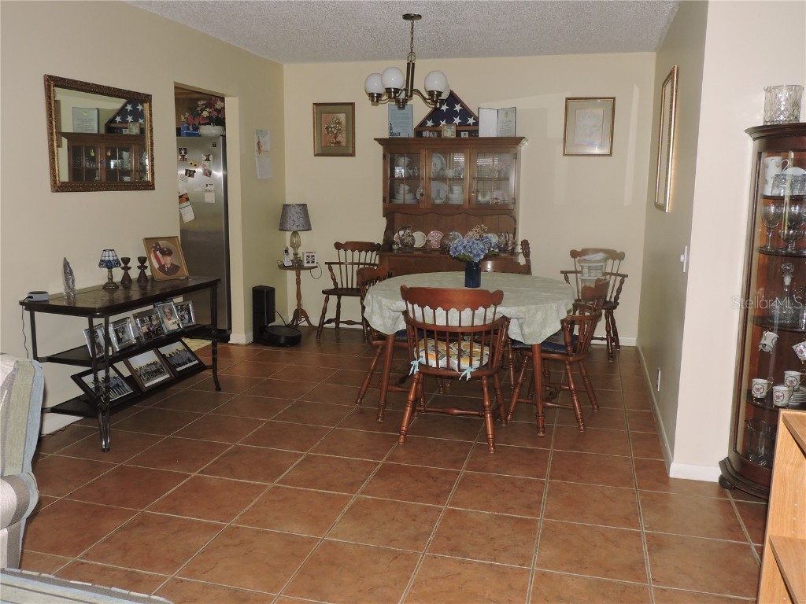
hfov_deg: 60.0
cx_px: 403
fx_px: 699
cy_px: 302
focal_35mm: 30
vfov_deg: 46.8
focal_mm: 5.4
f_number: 3.1
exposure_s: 1/30
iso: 200
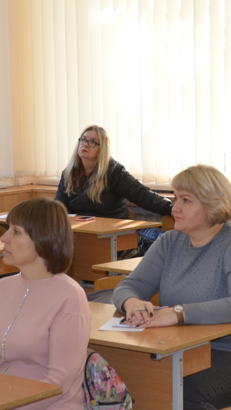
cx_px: 208
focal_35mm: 95
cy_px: 204
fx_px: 1035
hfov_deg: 12.6
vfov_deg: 22.5
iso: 220
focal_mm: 40
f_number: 5.3
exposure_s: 1/30
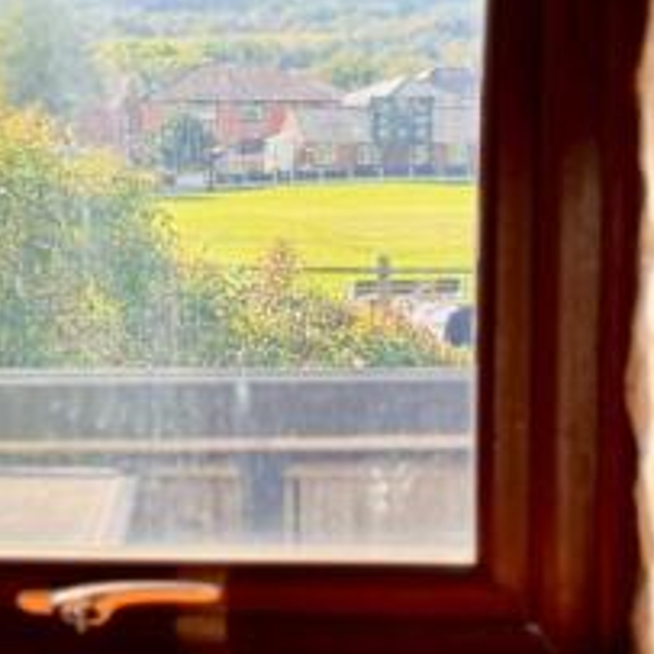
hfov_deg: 14.3
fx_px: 2608
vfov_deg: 14.2
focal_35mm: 122
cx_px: 188
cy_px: 179
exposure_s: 1/900
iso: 64
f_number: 1.78
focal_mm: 6.76
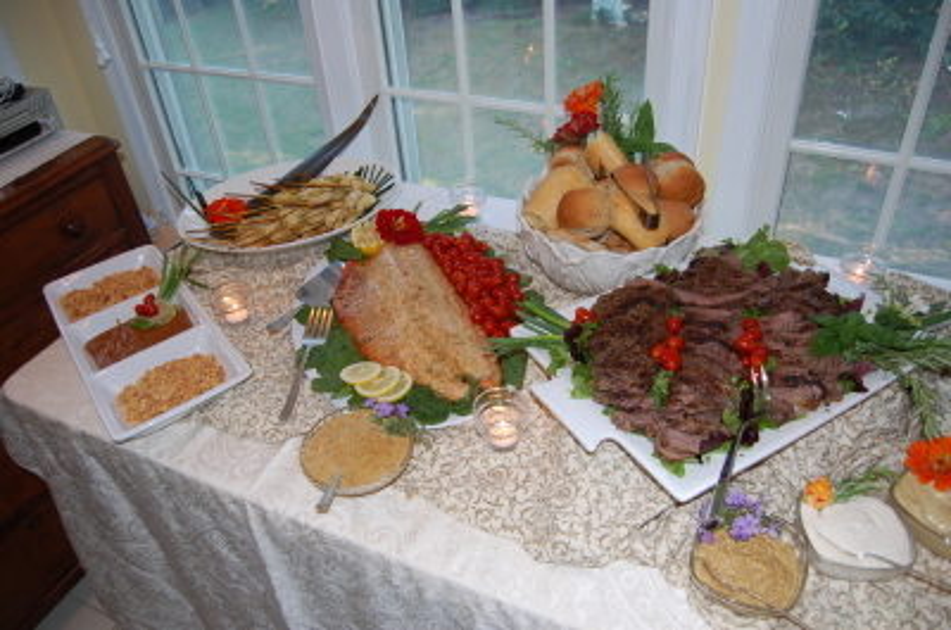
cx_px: 476
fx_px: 712
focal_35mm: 27
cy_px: 315
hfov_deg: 67.5
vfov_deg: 47.7
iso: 400
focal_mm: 18
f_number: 3.5
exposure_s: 1/60
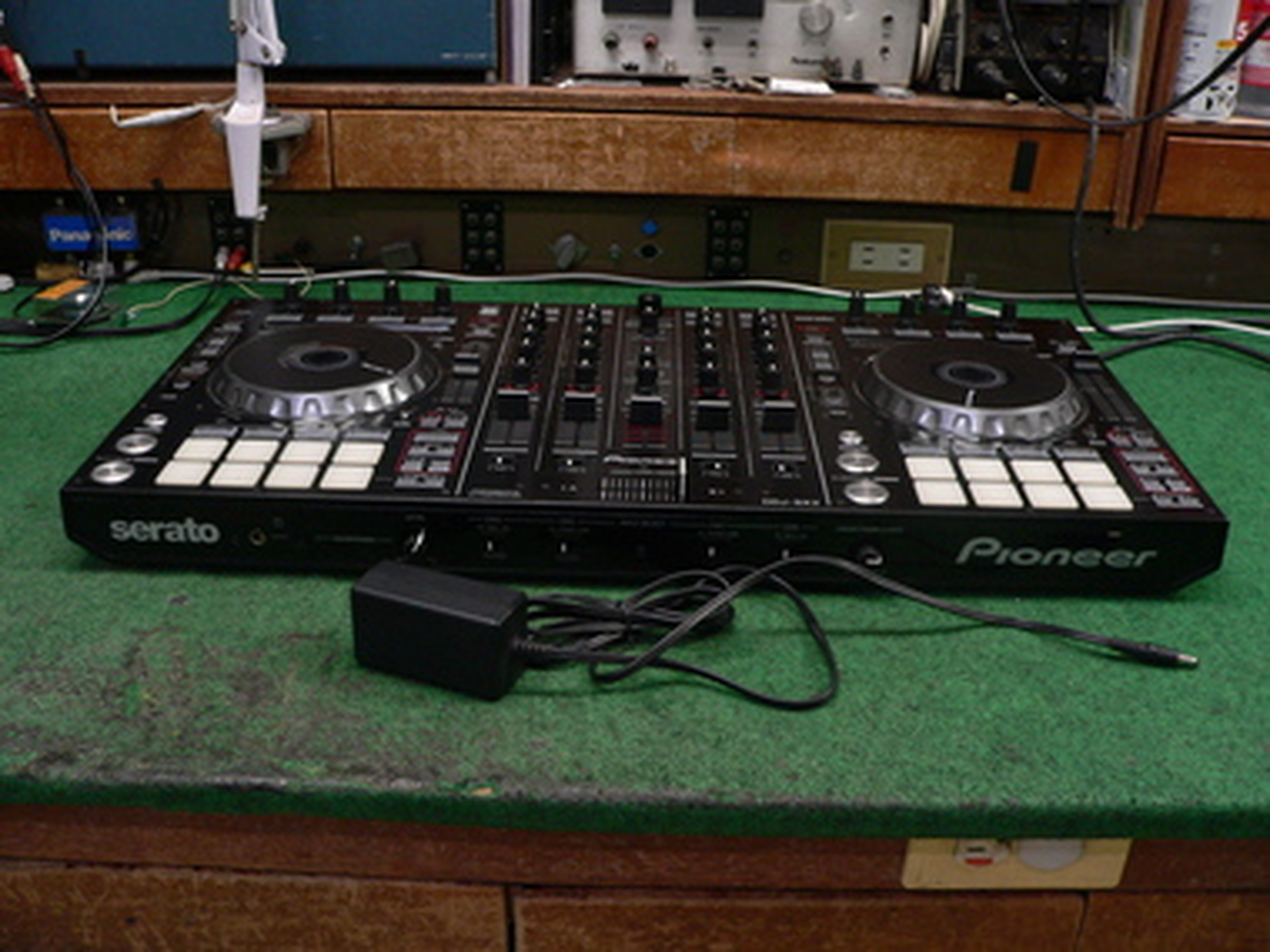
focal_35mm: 36
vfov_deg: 39.7
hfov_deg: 51.4
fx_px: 1321
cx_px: 635
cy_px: 476
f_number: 2.8
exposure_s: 1/25
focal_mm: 6
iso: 200
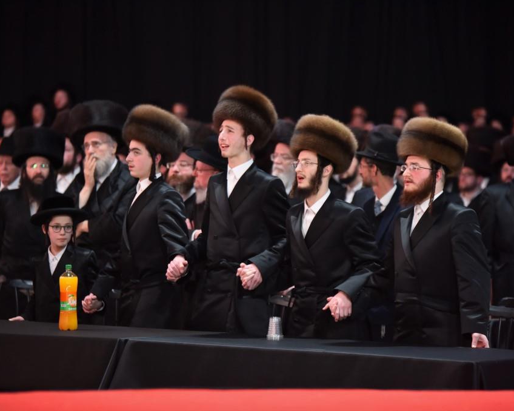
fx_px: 2586
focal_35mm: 170
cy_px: 205
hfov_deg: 11.4
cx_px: 258
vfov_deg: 9.1
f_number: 2.8
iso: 1250
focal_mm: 150
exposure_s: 1/400
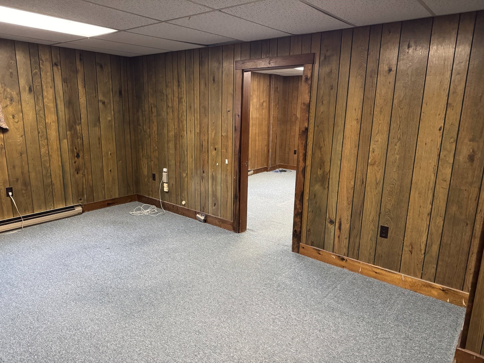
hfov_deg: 71.6
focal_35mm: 24
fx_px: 336
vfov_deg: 56.8
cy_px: 182
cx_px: 242
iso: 800
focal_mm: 6.76
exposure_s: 1/60
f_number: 1.78
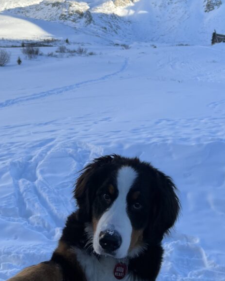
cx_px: 111
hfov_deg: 31.4
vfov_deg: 38.6
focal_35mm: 48
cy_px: 110
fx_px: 400
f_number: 1.5
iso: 50
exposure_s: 1/1808
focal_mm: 5.7
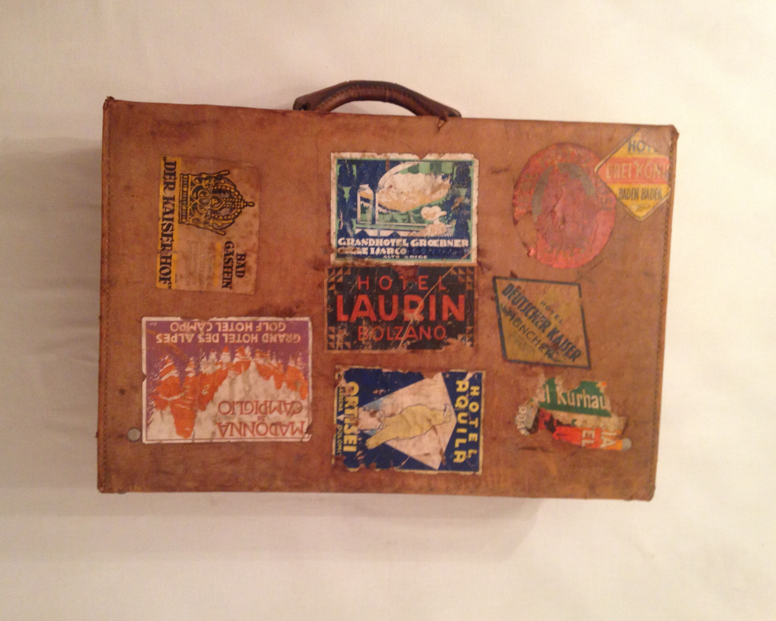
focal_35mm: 35
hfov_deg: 51.5
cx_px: 360
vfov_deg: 42.2
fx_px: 804
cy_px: 311
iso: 160
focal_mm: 4.12
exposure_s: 1/20
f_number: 2.4
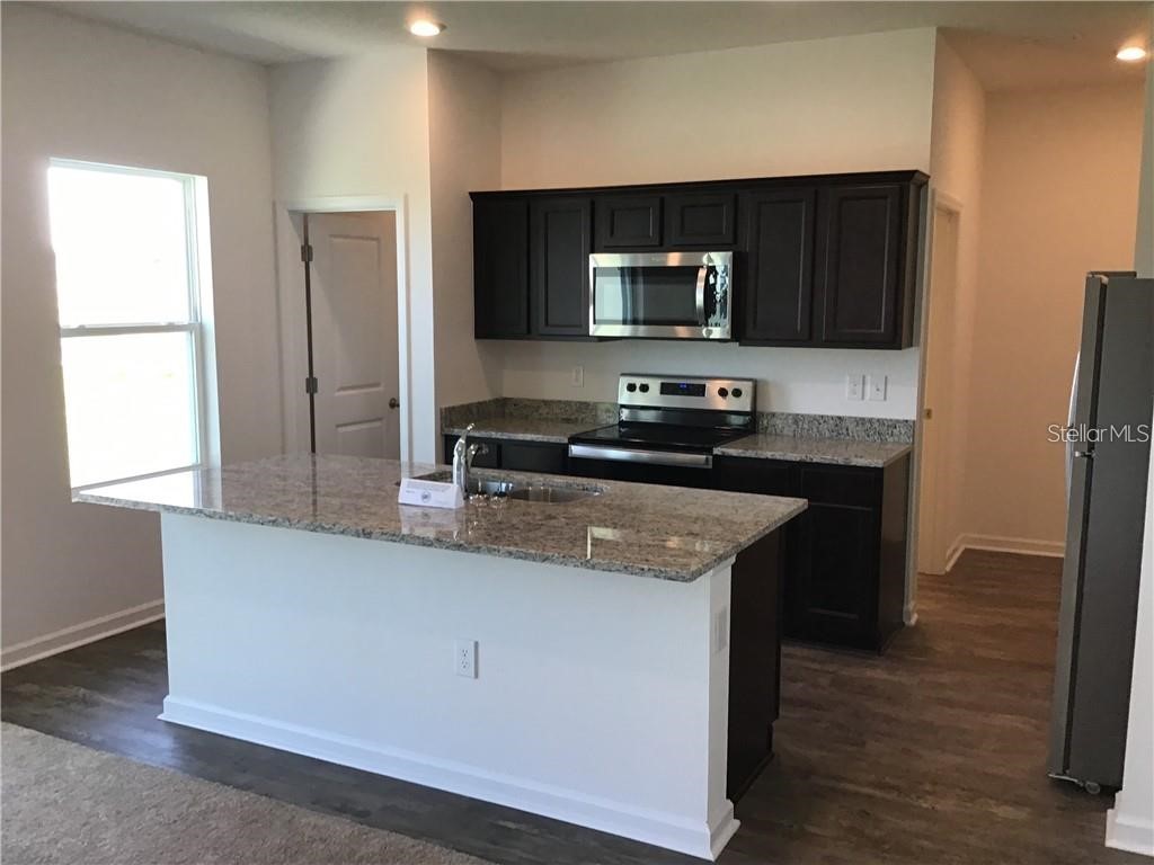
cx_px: 577
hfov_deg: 58.4
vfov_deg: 45.4
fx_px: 1033
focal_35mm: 31
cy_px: 432
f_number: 2.4
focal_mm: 3.3
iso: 32
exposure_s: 1/30
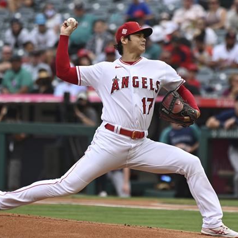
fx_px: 4395
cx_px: 133
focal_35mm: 565
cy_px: 119
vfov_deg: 3.1
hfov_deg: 3.1
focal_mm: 440
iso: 1000
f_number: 5.6
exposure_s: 1/3200
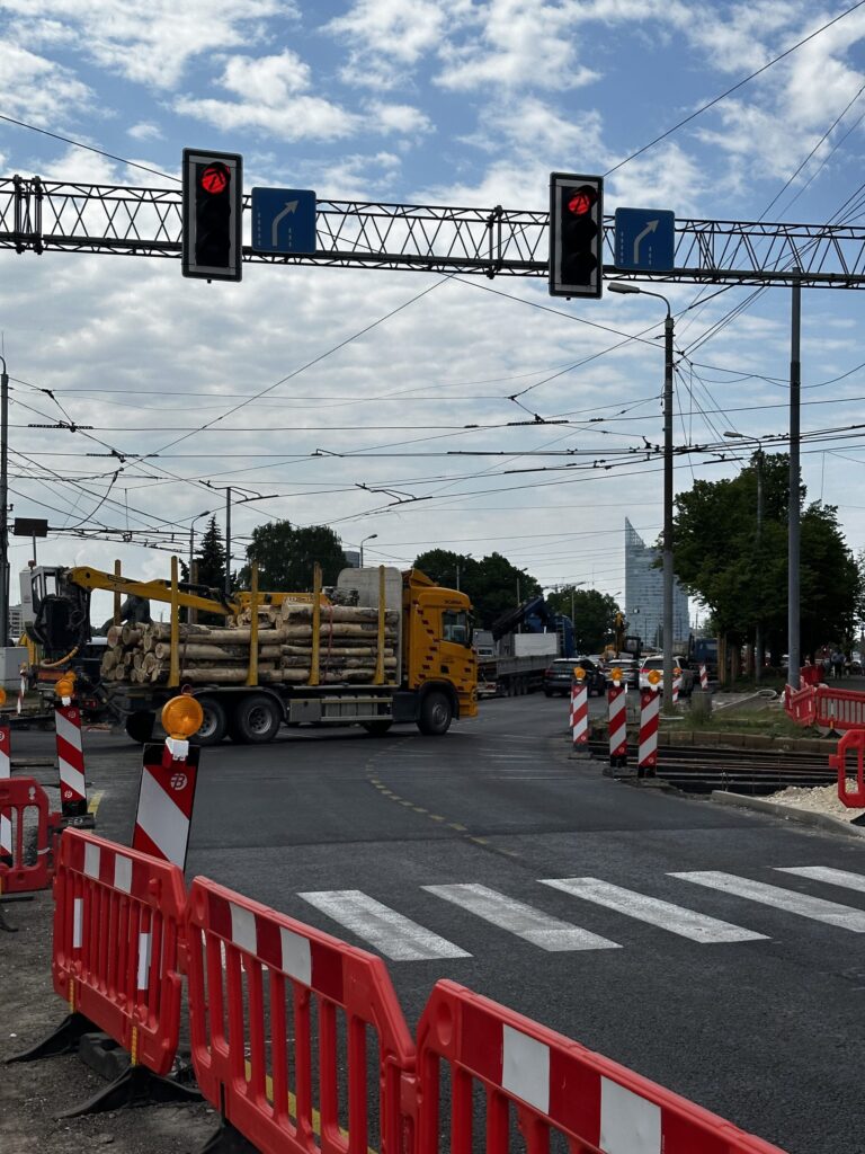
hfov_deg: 30.3
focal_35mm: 48
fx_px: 1599
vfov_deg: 39.7
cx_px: 432
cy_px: 577
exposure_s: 1/5263
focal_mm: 6.86
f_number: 1.78
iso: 64
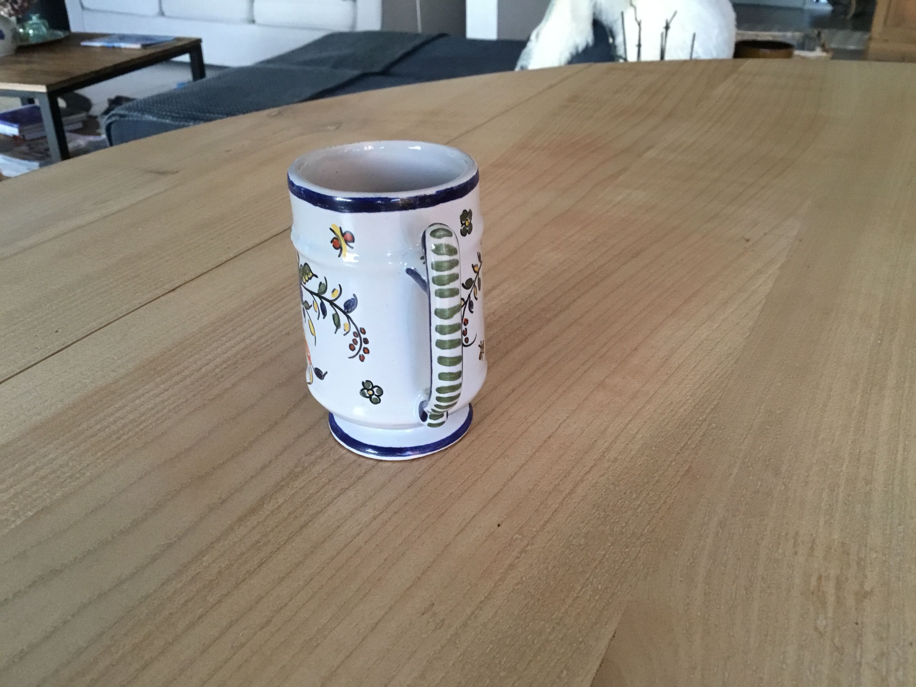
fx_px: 820
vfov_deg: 45.4
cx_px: 458
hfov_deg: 58.4
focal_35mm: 31
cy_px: 344
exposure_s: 1/33
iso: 160
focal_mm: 3.3
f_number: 2.4
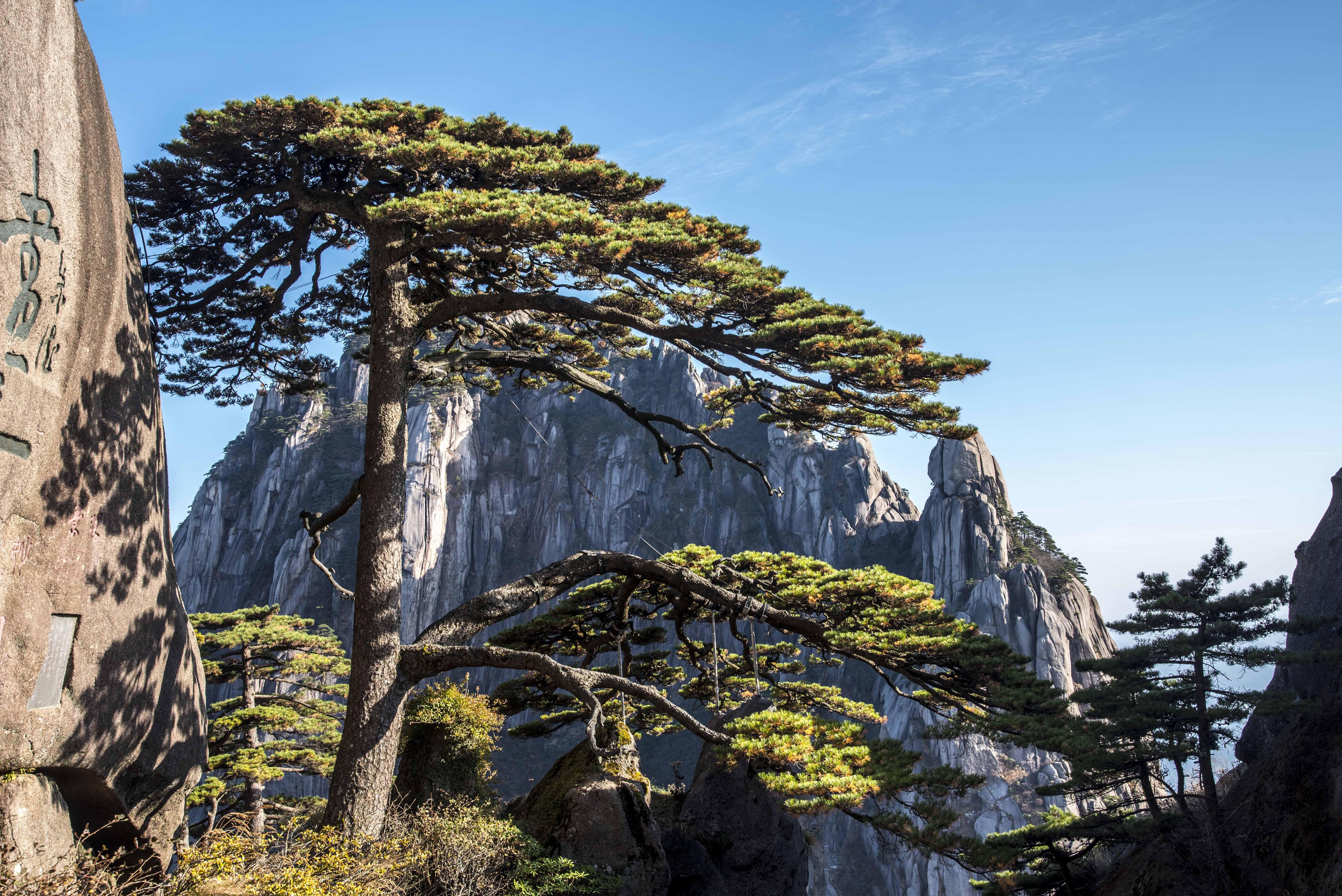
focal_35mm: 32
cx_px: 671
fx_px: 1193
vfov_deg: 41.1
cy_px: 448
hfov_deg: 58.7
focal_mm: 32
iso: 200
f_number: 8
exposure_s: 1/125
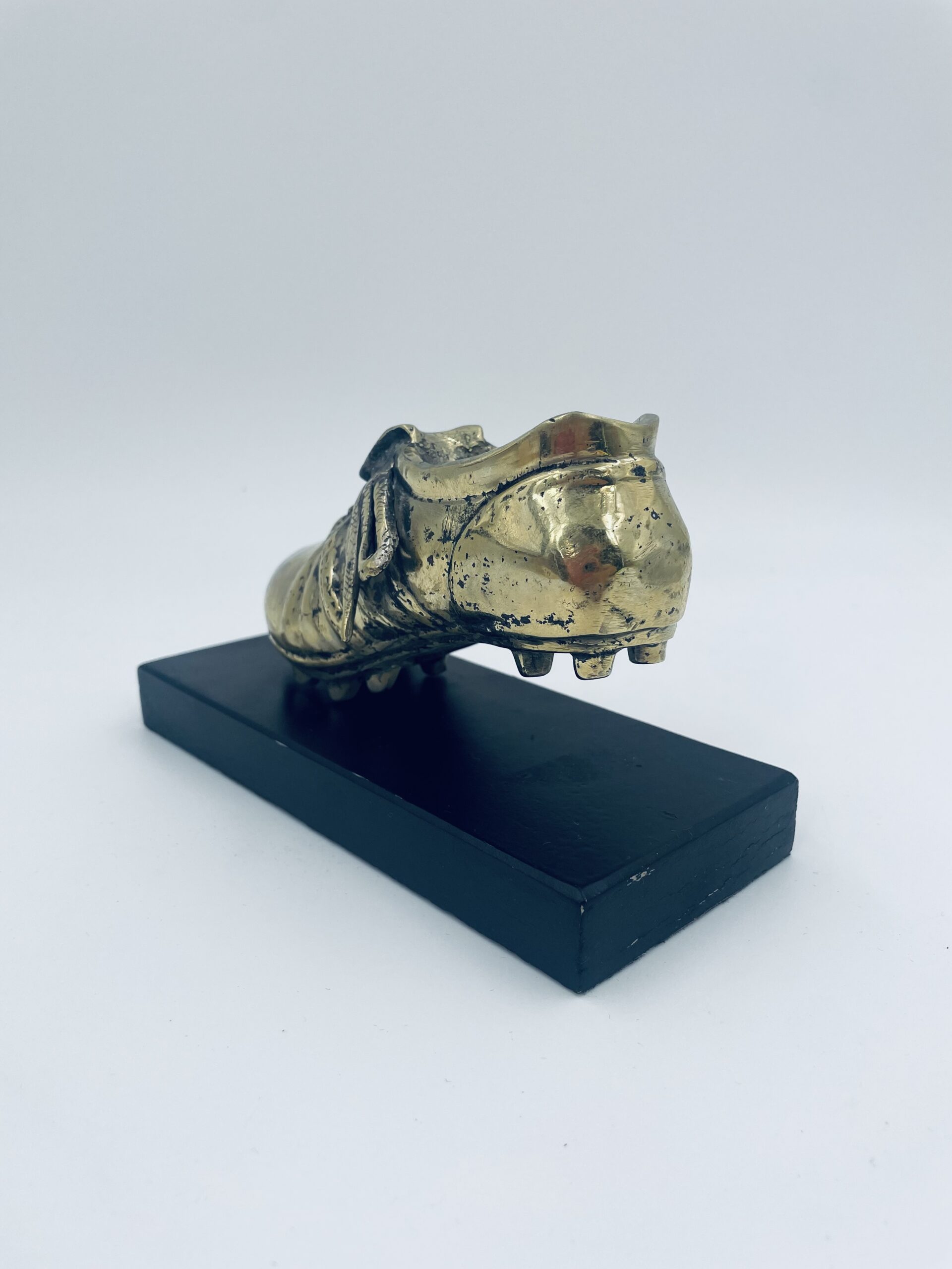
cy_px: 634
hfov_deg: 53.1
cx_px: 476
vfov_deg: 67.3
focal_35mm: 26
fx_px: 953
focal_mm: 4.2
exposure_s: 1/801
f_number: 1.6
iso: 32
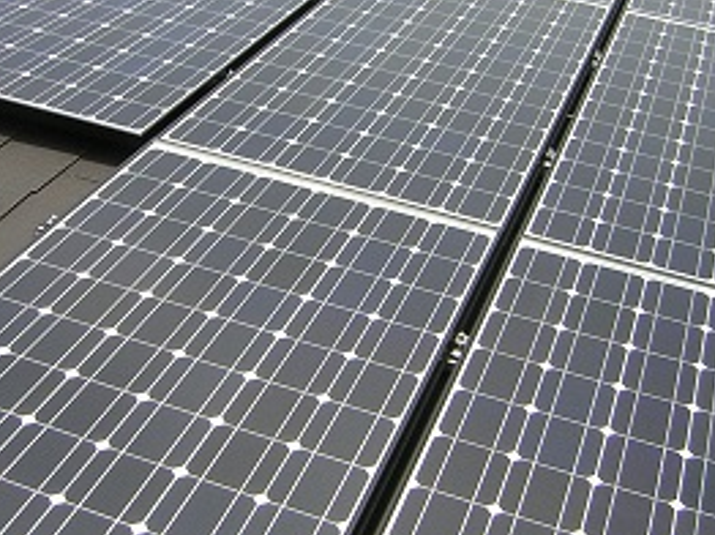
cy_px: 199
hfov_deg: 35.0
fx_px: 1135
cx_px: 371
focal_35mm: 55
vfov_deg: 26.4
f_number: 5.2
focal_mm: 4.7
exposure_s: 1/350
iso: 50
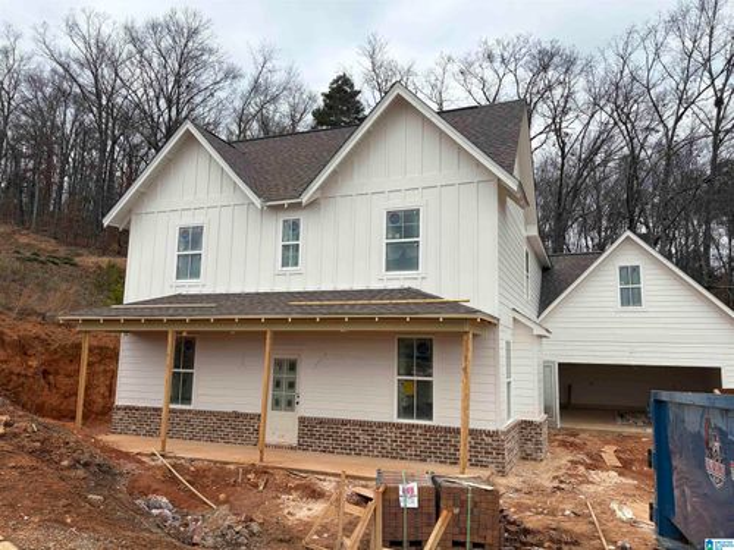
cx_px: 367
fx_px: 551
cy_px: 275
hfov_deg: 67.3
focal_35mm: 26
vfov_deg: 53.1
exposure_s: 1/2141
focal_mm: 5.96
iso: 50
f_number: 1.6
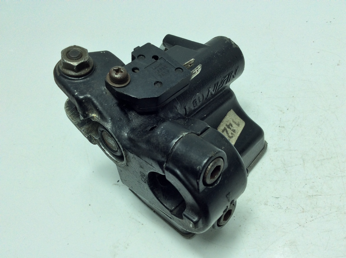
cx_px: 173
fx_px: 319
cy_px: 129
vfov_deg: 44.1
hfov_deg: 56.9
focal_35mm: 32
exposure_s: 1/342
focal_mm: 3.3
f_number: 2.4
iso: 32
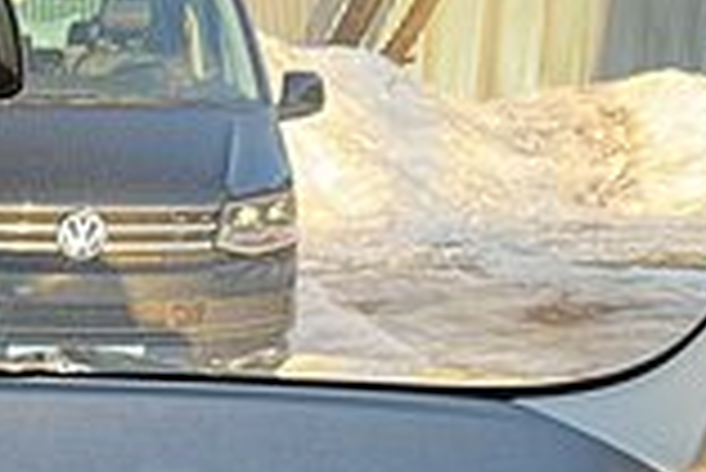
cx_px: -225
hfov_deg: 21.1
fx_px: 1708
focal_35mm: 87
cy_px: 735
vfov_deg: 14.5
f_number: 1.78
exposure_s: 1/100
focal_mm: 6.76
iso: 200
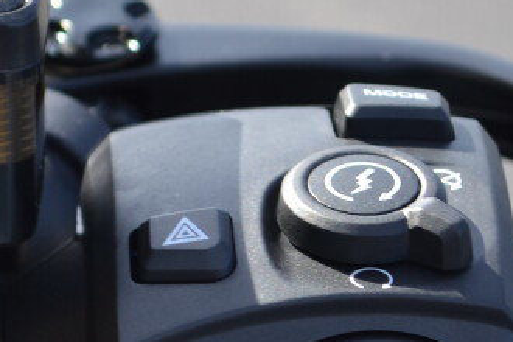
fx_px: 3890
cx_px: 298
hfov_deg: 7.5
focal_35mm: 273
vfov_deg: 5.0
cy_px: 208
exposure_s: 1/125
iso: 110
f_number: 5.6
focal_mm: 50
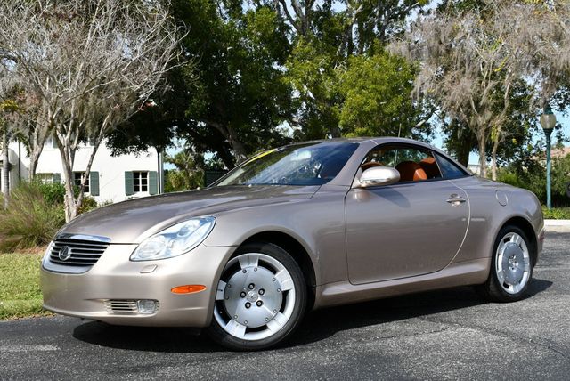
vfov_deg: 28.1
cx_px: 285
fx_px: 761
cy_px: 190
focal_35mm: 48
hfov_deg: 41.1
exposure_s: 1/320
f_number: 9
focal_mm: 24
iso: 100
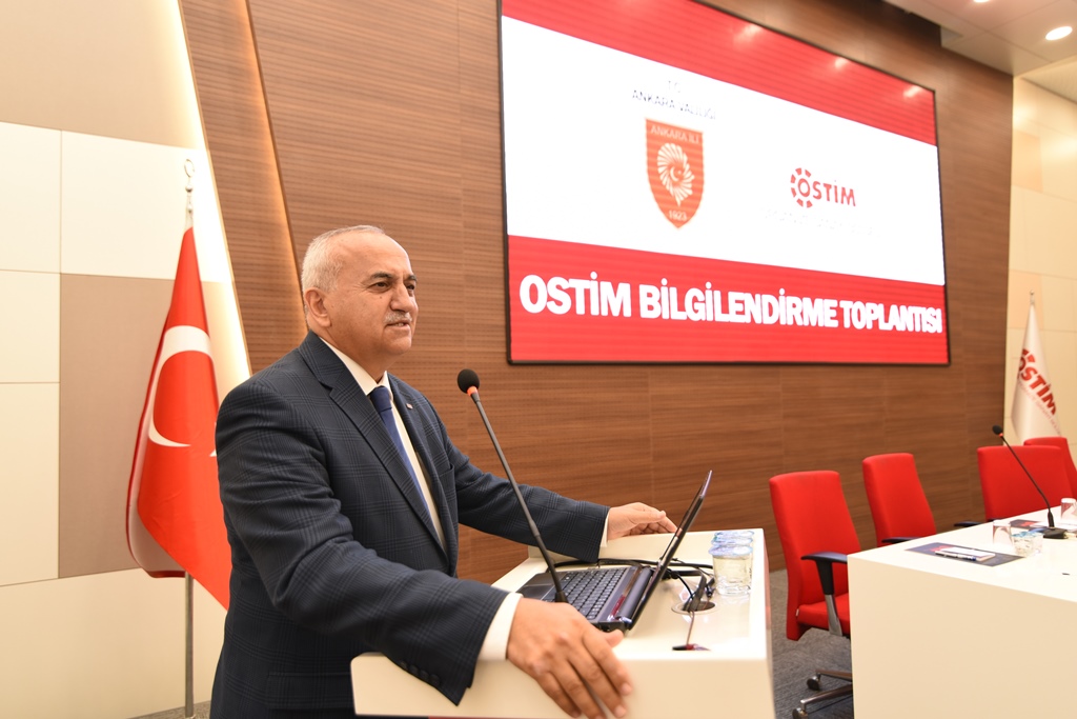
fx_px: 688
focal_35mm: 23
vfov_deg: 55.1
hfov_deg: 76.1
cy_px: 360
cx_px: 538
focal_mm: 23
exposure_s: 1/100
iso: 400
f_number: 2.8
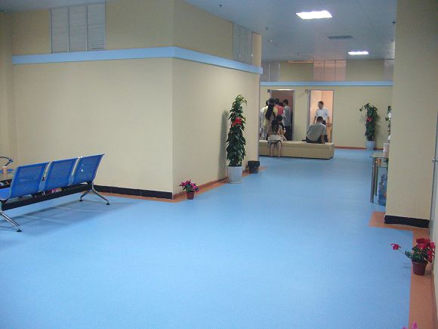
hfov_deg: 52.6
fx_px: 443
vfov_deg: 40.7
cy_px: 164
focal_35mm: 35
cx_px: 219
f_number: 2.8
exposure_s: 1/8
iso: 200
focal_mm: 5.8
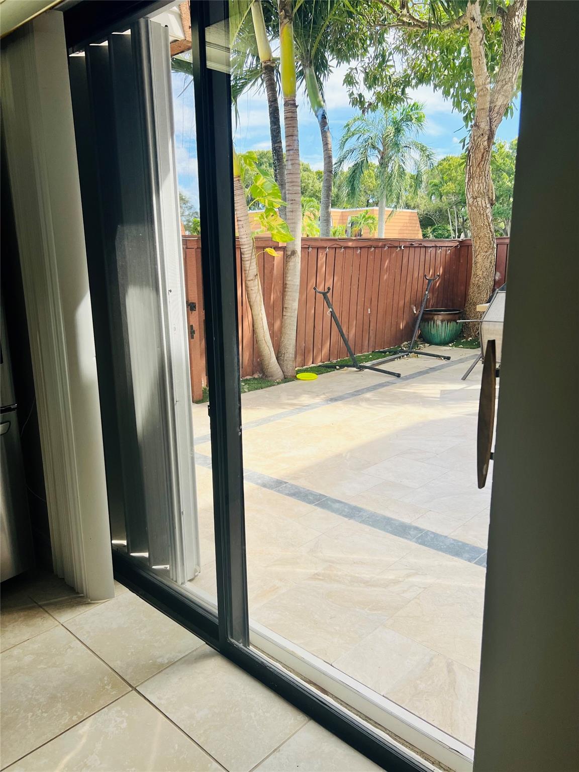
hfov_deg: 53.1
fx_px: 580
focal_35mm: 26
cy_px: 386
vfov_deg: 67.3
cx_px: 290
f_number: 1.5
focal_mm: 5.7
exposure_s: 1/733
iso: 50
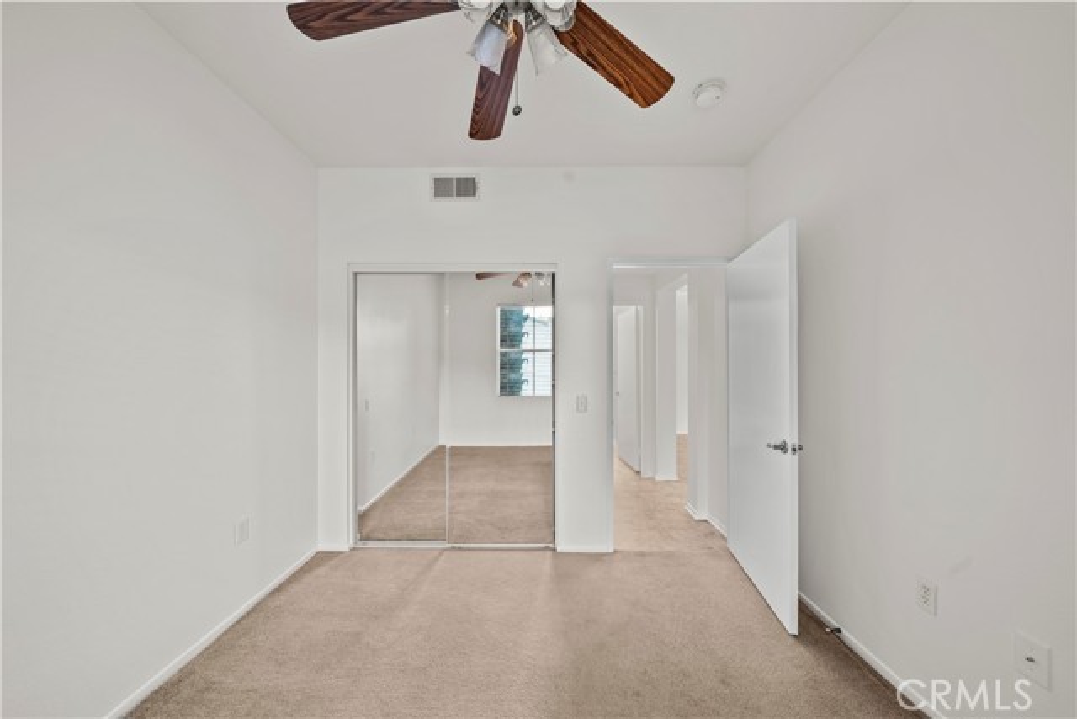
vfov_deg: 85.5
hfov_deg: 108.3
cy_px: 360
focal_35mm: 13
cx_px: 538
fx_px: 389
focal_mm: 13
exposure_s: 4
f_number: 9
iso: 250
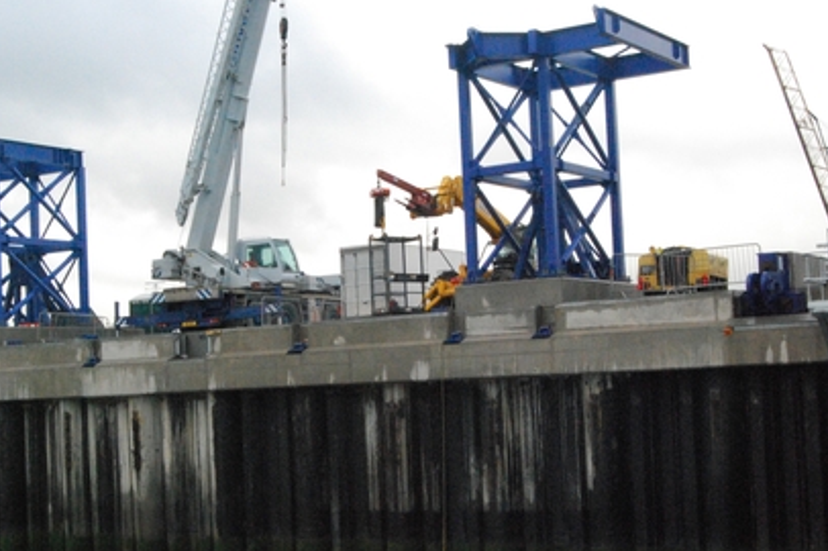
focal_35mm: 64
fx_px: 1471
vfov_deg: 21.2
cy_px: 330
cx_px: 375
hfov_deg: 31.4
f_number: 22
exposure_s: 1/200
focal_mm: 28
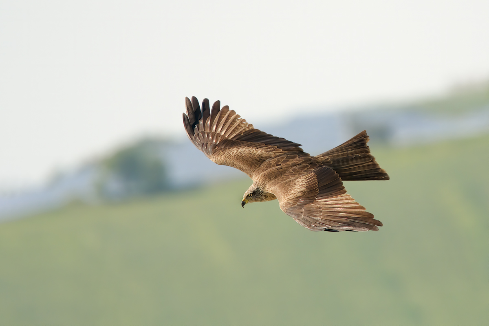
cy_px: 163
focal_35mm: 750
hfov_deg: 2.7
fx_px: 10187
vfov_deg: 1.8
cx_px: 244
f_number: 7.1
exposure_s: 1/2500
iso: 1250
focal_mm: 500
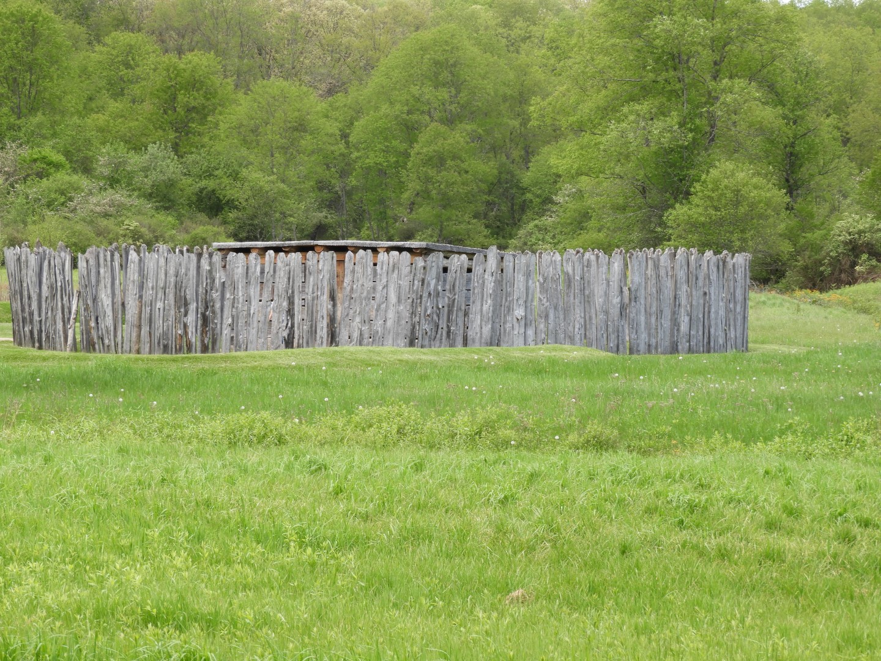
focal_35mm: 170
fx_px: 4327
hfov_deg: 11.6
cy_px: 330
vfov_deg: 8.7
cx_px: 440
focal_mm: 30.5
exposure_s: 1/100
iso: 100
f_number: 5.2
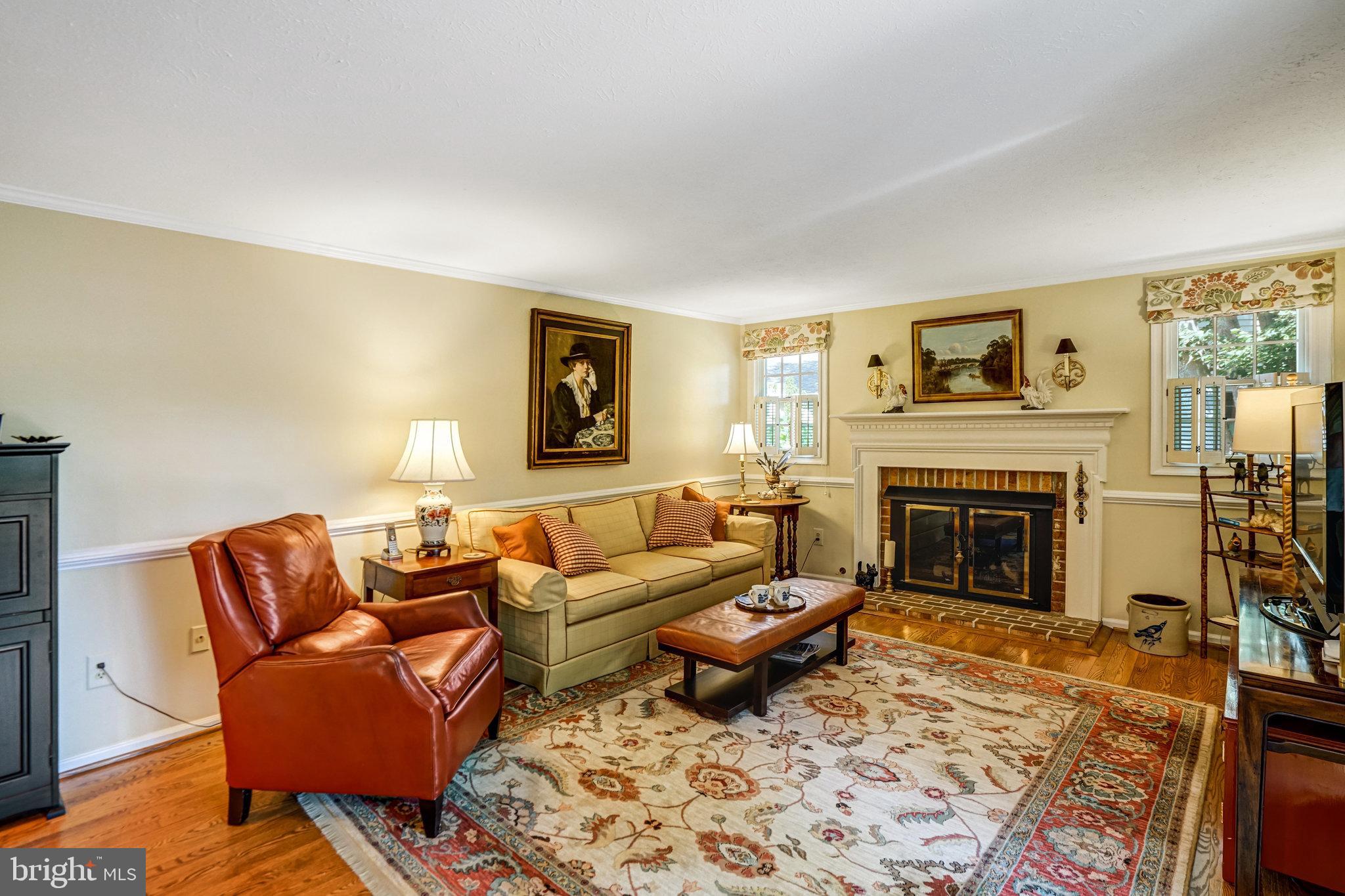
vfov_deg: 73.7
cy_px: 448
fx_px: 598
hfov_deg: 96.7
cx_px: 672
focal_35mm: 16
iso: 1250
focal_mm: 16
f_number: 8
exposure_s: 1/30
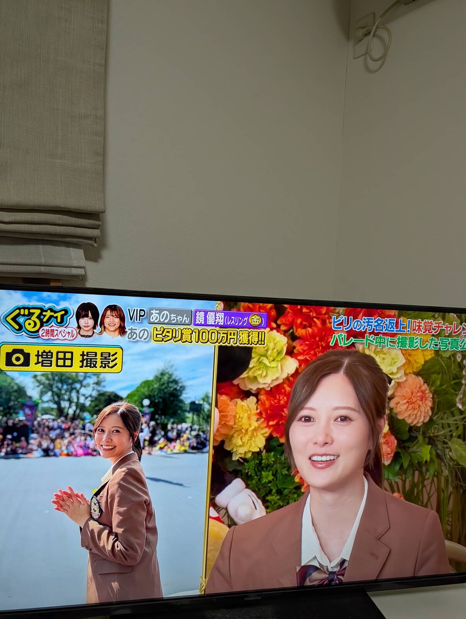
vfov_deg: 71.5
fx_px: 430
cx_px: 233
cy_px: 310
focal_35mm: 24
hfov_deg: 56.9
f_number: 1.68
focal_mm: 6.9
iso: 428
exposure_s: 1/120
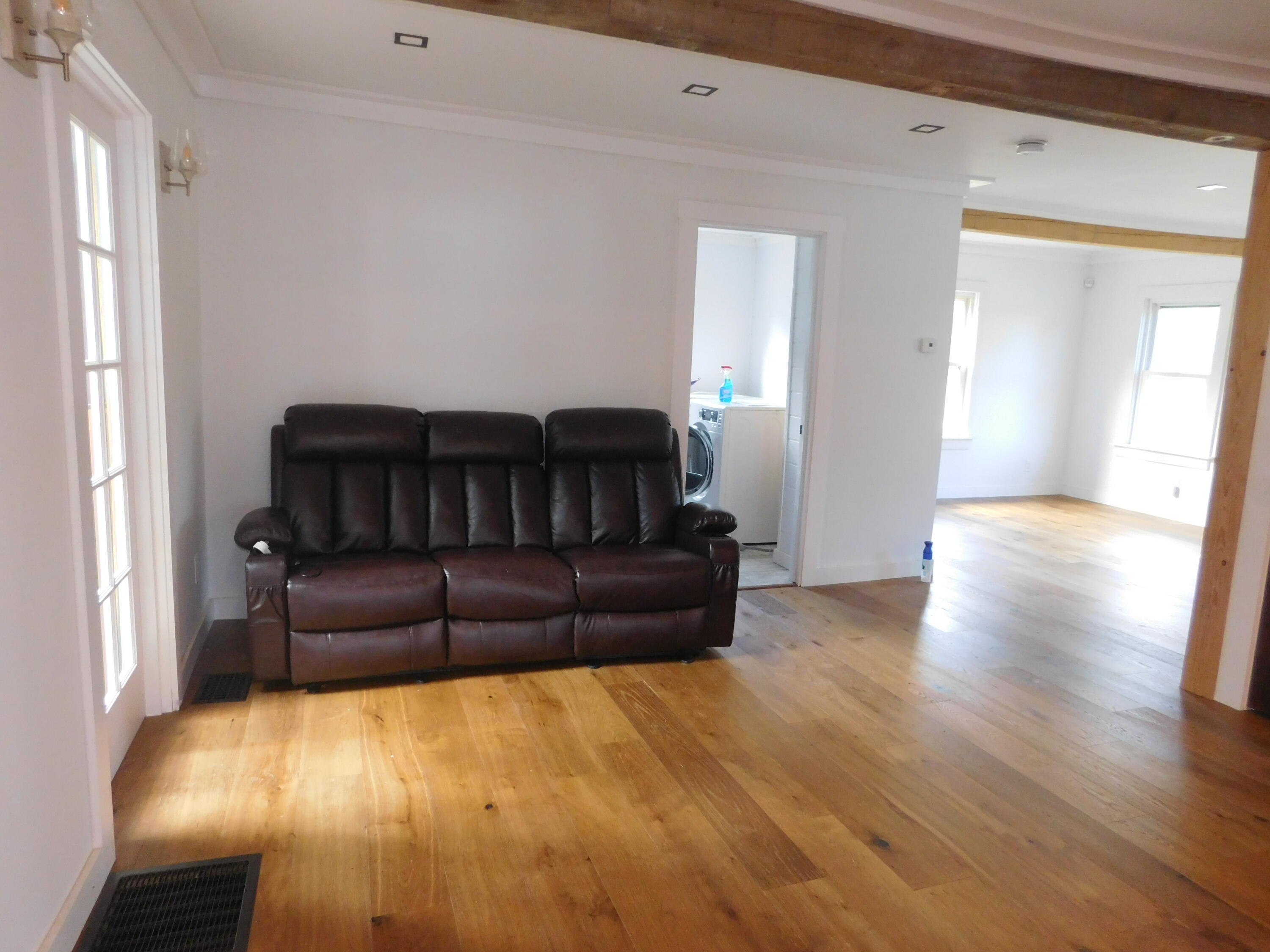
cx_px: 635
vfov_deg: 58.9
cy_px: 476
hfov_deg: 73.9
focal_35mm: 23
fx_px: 844
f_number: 3
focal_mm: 4
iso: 360
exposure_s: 1/30
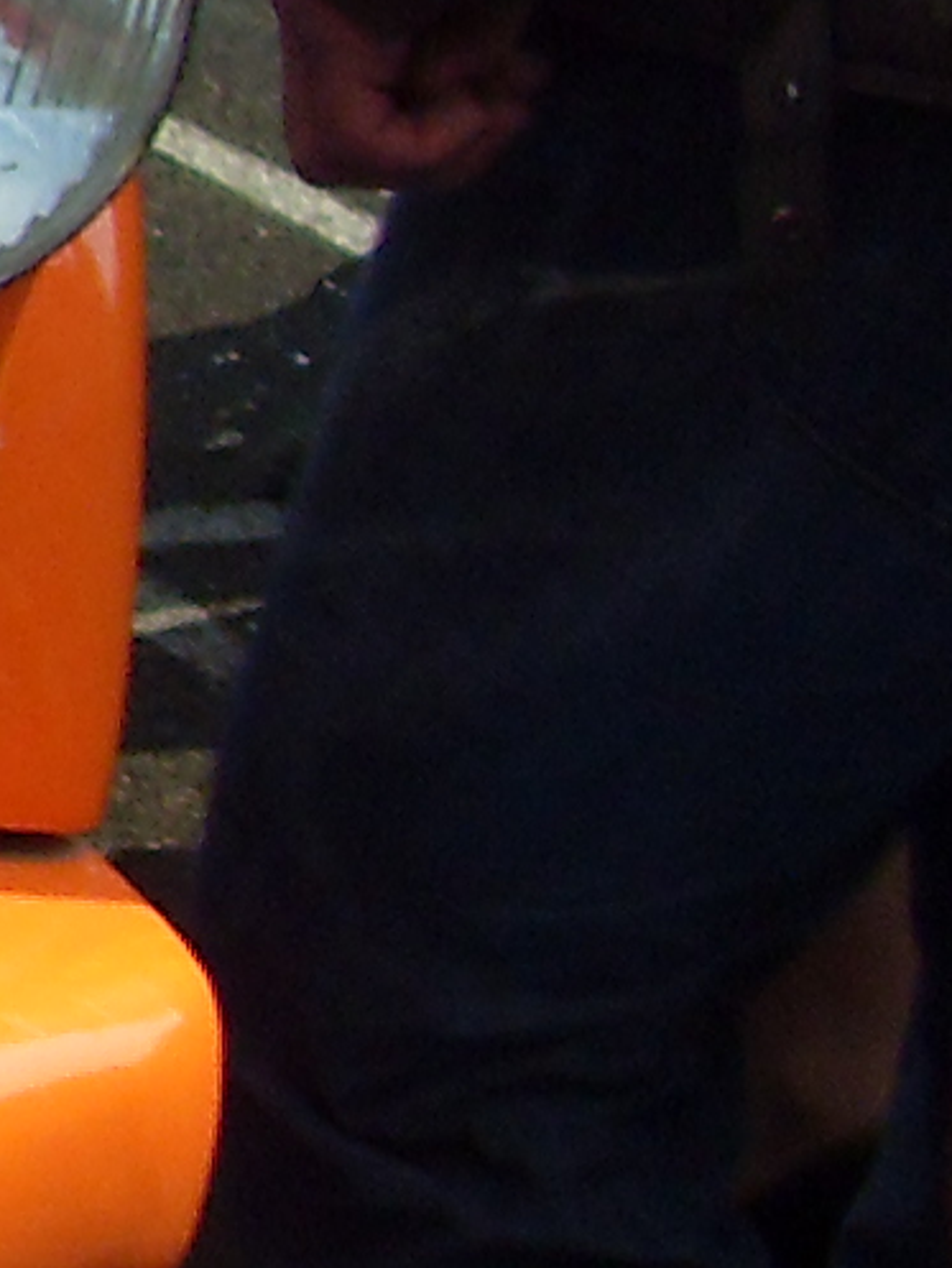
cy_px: -278
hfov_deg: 5.6
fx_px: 8907
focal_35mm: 243
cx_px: -2307
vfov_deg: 8.1
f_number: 7
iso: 80
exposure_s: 1/180
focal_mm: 6.3
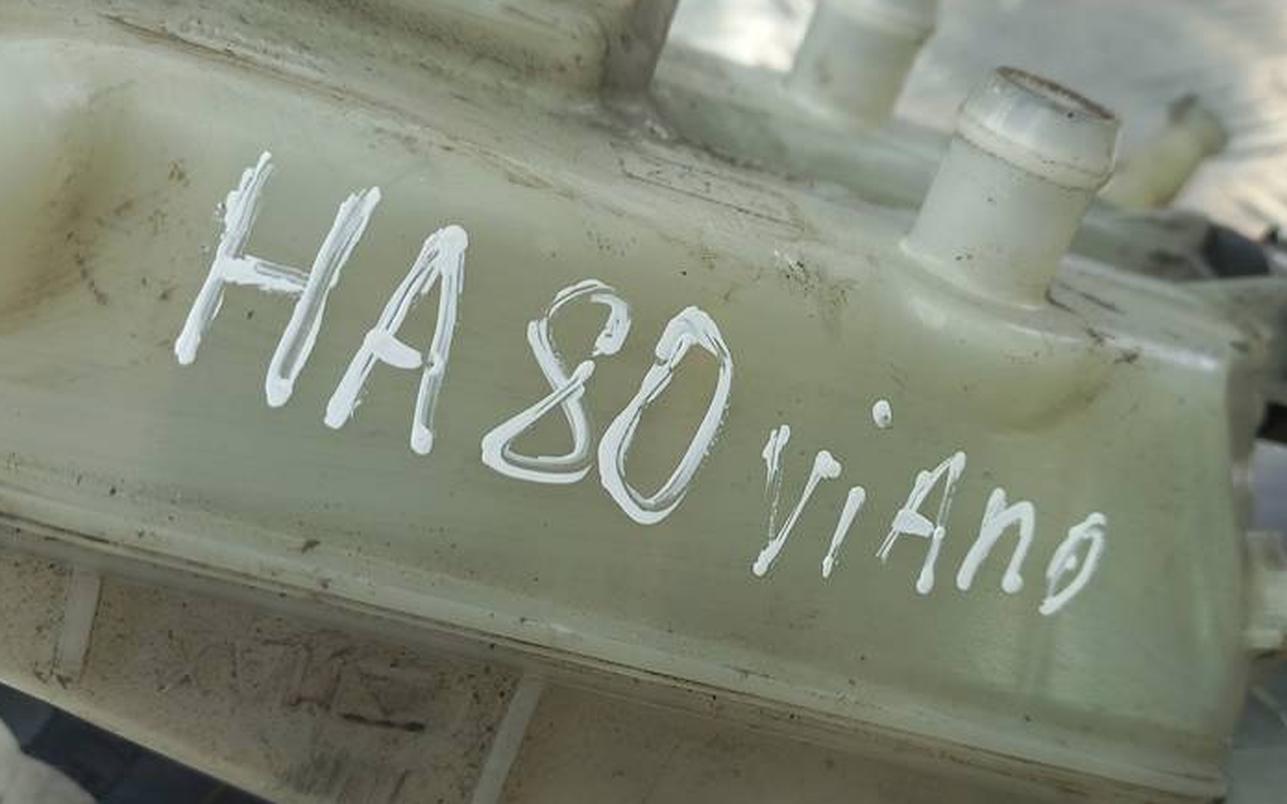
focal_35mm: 39
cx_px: 701
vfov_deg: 32.7
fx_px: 1368
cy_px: 453
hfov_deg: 50.3
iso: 50
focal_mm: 4.6
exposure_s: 1/100
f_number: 1.8
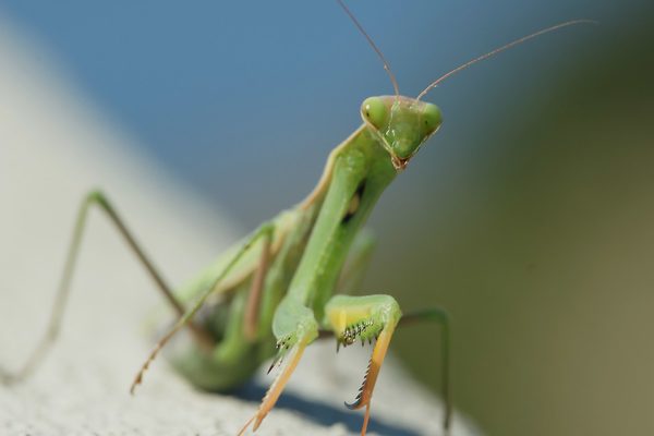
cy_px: 218
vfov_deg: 5.1
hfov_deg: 7.6
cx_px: 327
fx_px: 4905
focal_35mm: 270
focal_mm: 180
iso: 100
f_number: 11
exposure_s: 1/125
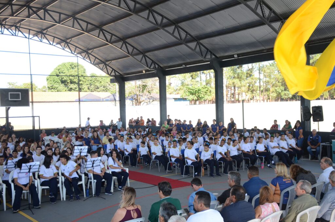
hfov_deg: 43.7
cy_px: 111
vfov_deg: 29.7
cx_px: 168
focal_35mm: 45
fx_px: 418
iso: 125
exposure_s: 1/125
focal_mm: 30
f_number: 4
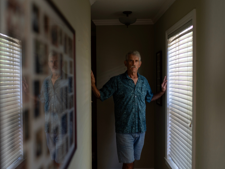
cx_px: 110
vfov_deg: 37.7
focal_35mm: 38
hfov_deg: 49.0
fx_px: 247
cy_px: 84
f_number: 1.4
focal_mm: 35
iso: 320
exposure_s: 1/125
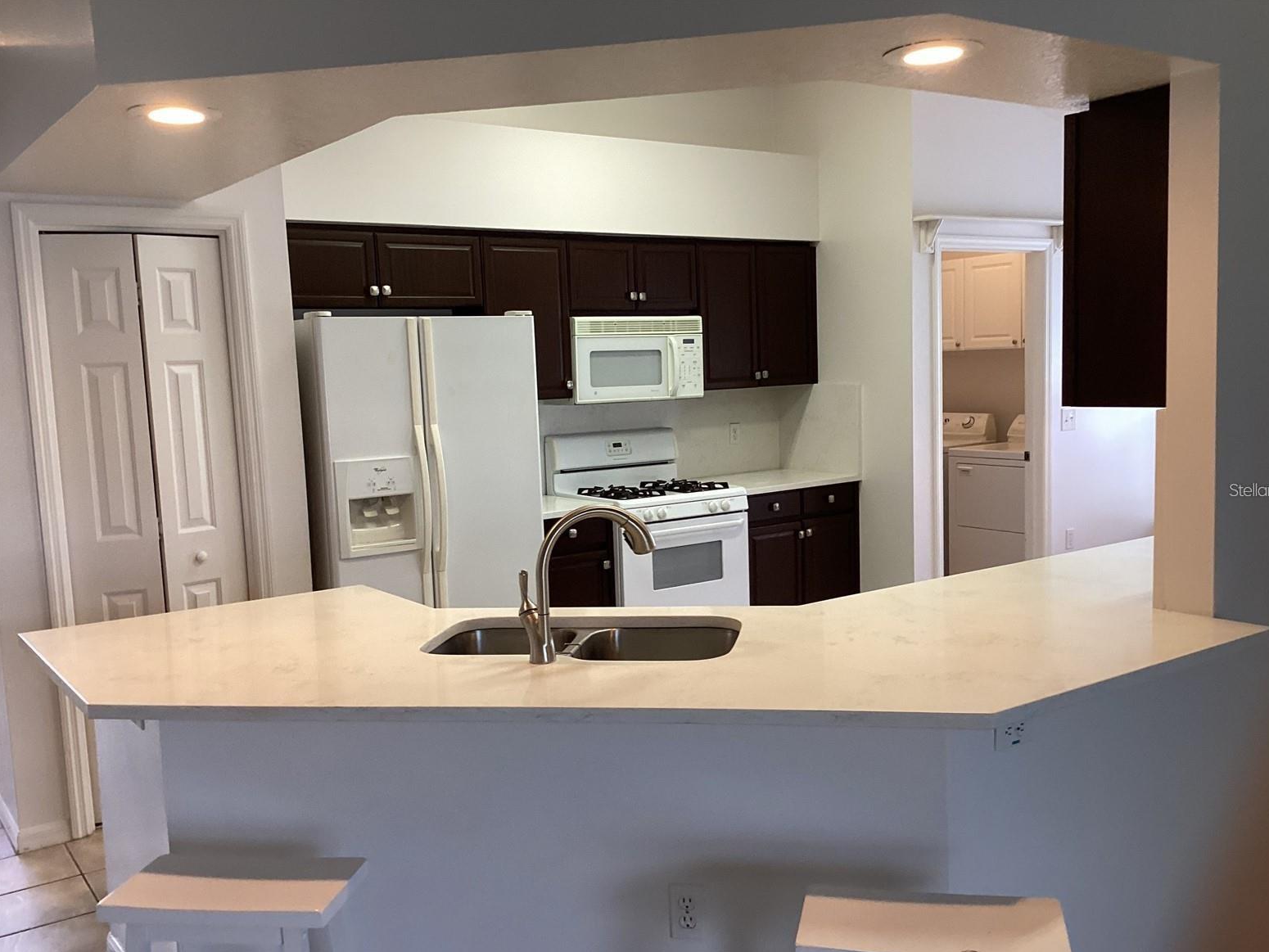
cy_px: 490
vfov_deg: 44.2
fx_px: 1173
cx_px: 652
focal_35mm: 32
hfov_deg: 56.8
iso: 100
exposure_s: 1/50
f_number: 2.4
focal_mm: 3.3
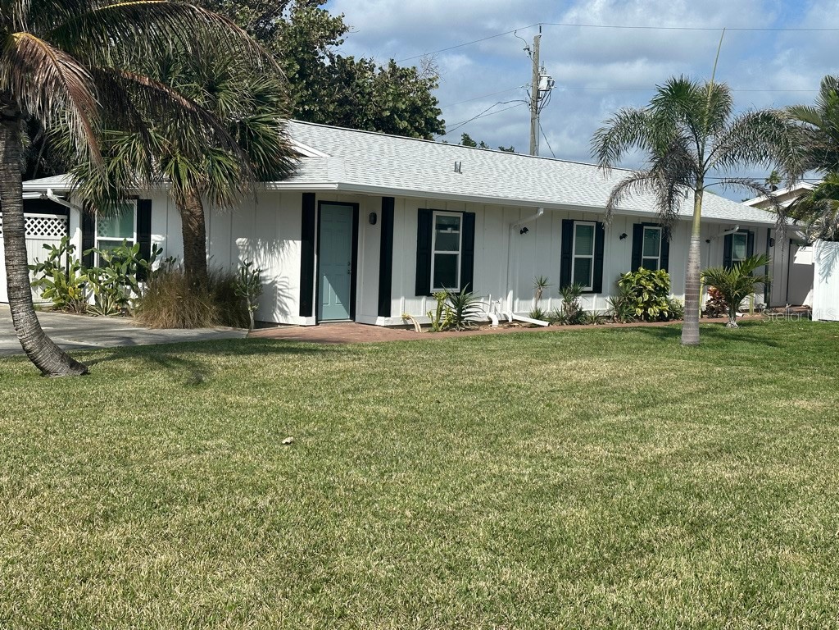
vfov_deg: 30.3
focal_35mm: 48
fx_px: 1163
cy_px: 315
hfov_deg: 39.7
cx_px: 420
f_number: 1.78
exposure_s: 1/7092
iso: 64
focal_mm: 6.86
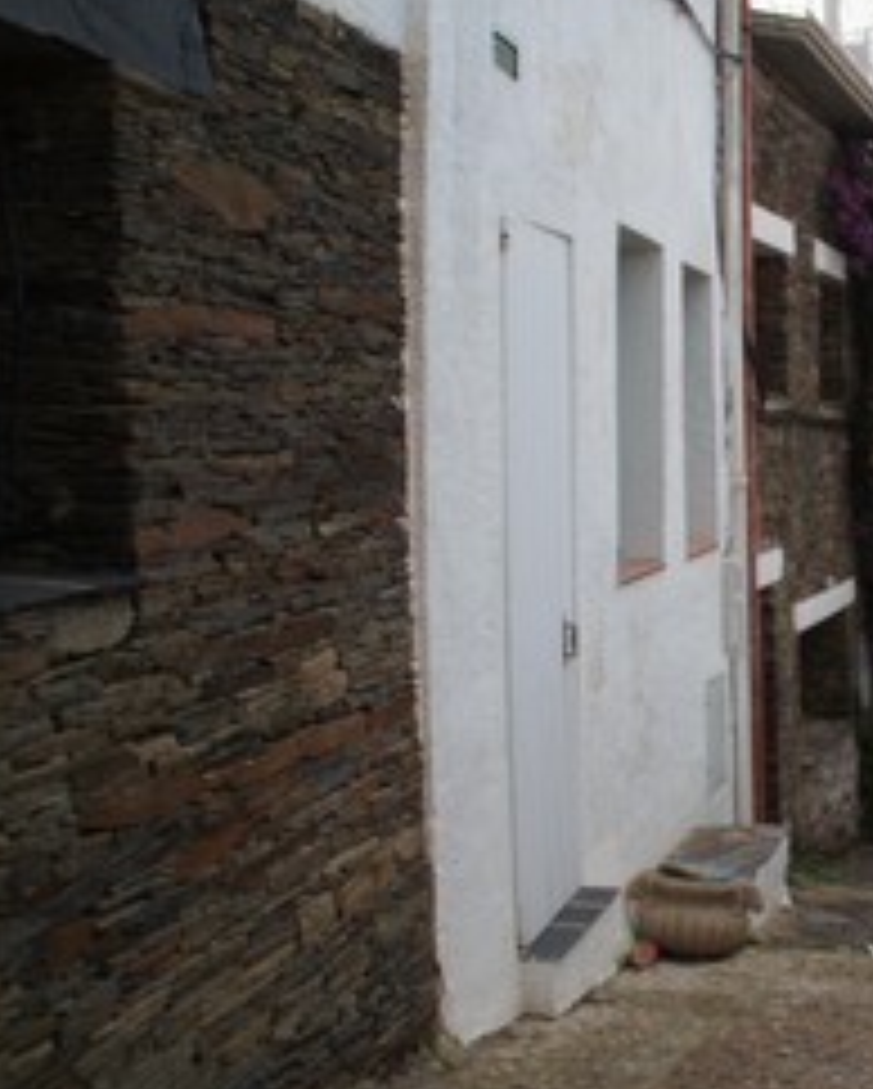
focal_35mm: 48
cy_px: 565
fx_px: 1548
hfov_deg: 28.2
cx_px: 994
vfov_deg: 38.7
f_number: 4
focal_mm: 18
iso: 100
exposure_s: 1/30
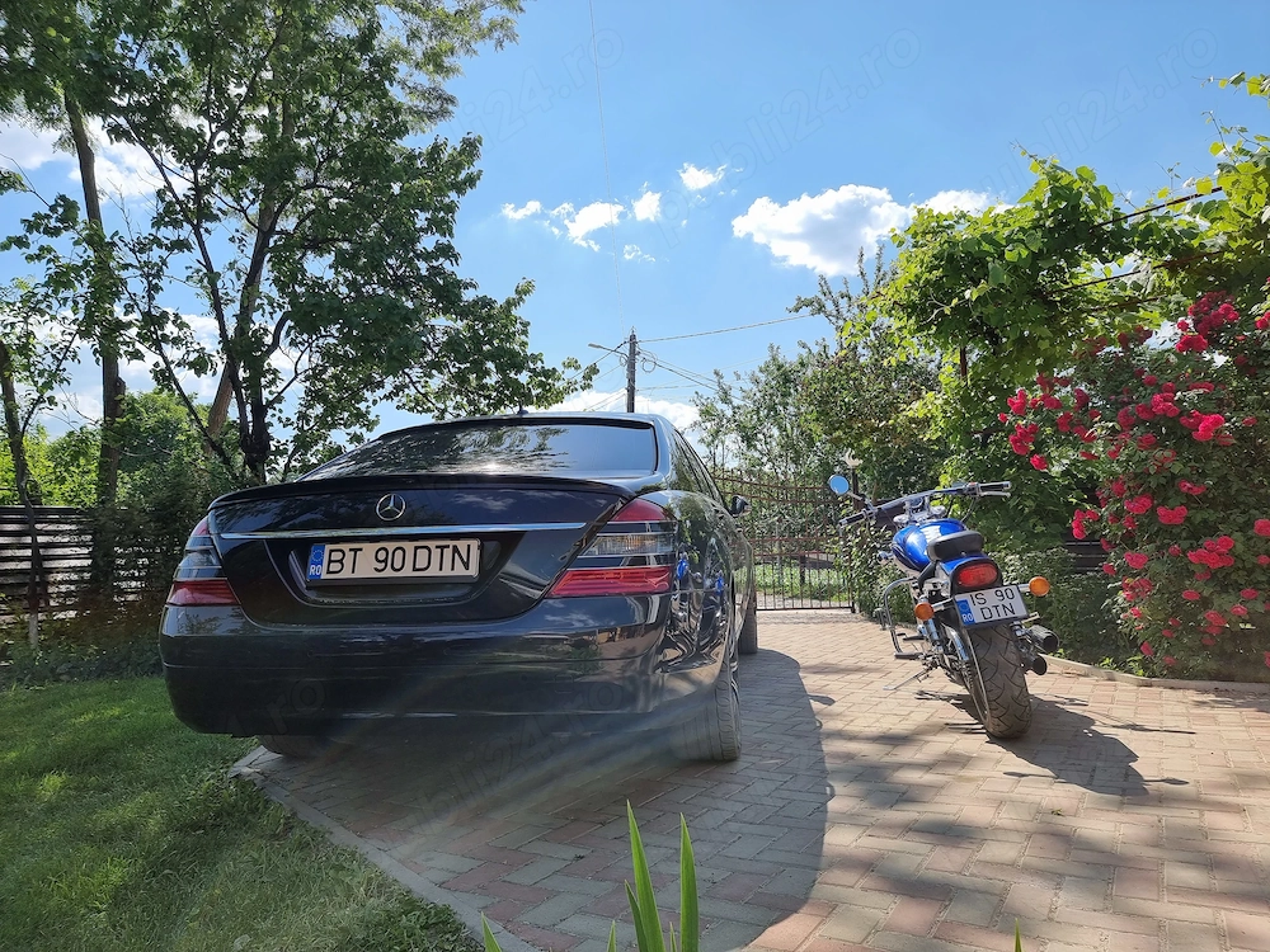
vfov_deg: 56.8
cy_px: 476
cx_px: 635
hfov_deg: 71.6
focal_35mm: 24
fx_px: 881
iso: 50
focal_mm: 6.7
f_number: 1.8
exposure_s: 1/1096
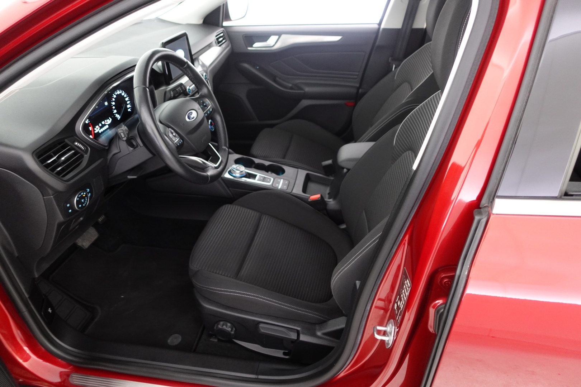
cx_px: 290
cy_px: 194
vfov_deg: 53.1
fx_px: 387
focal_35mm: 24
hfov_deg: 73.7
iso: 800
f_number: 1.8
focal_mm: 9.4
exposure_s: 1/20
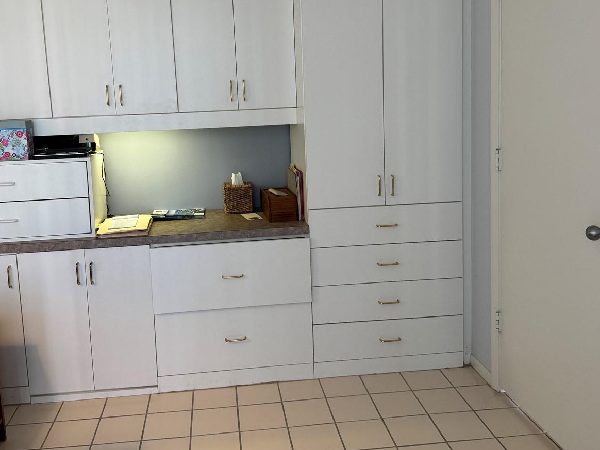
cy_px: 163
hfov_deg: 55.2
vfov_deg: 42.6
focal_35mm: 33
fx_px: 572
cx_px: 264
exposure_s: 1/120
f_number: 1.78
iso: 160
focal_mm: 6.76
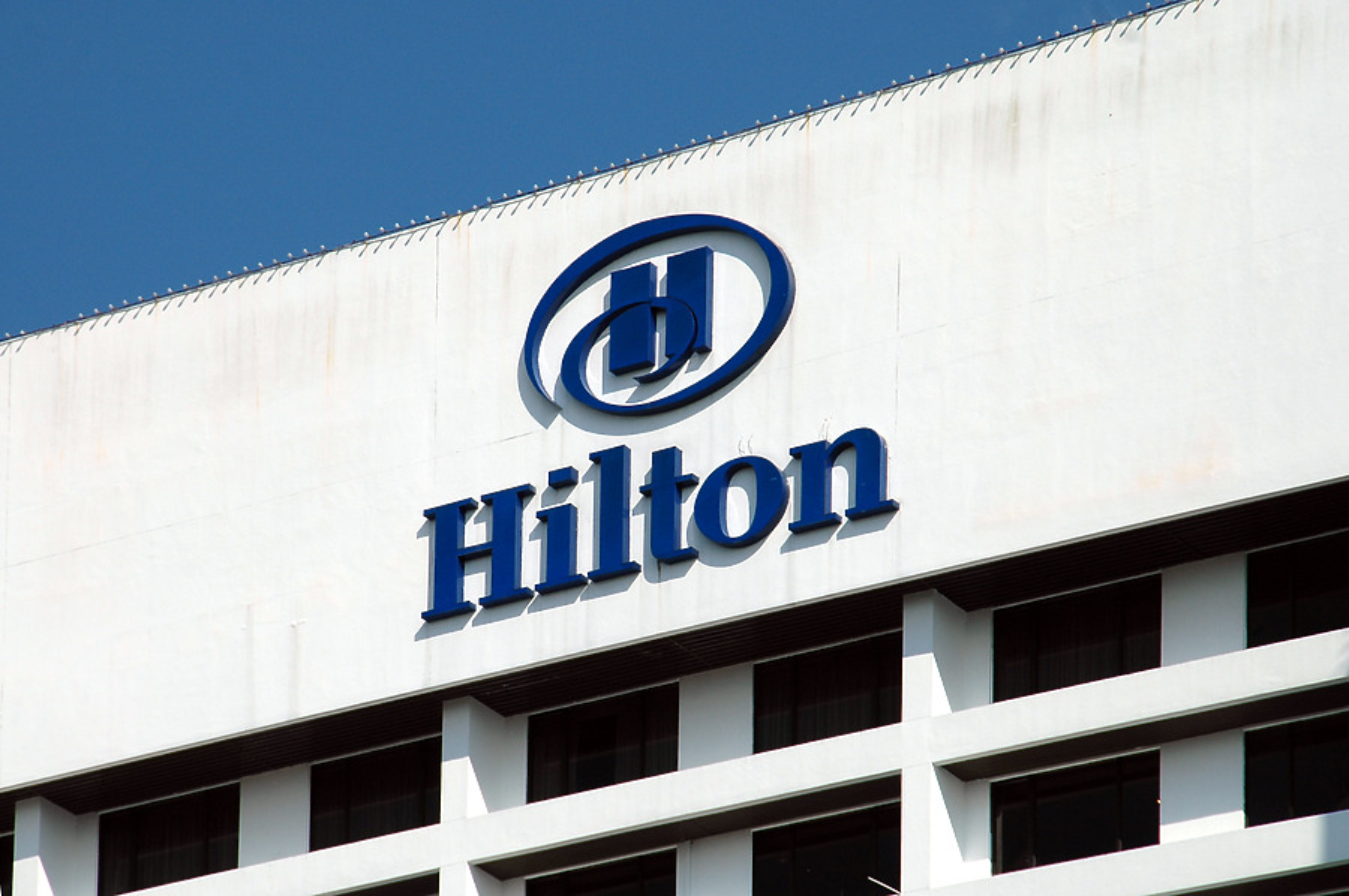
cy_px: 448
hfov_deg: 11.0
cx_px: 674
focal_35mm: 188
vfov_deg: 7.3
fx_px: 7018
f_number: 8
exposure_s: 1/1000
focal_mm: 125
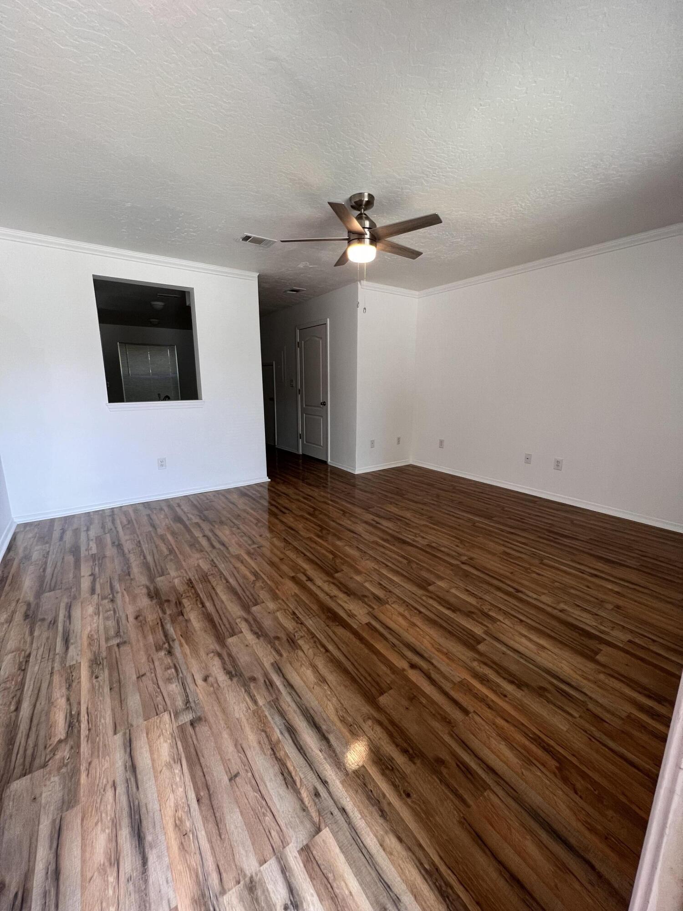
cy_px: 456
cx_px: 342
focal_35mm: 13
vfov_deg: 106.2
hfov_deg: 89.9
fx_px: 342
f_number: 1.8
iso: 125
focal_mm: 1.57
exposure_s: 1/120
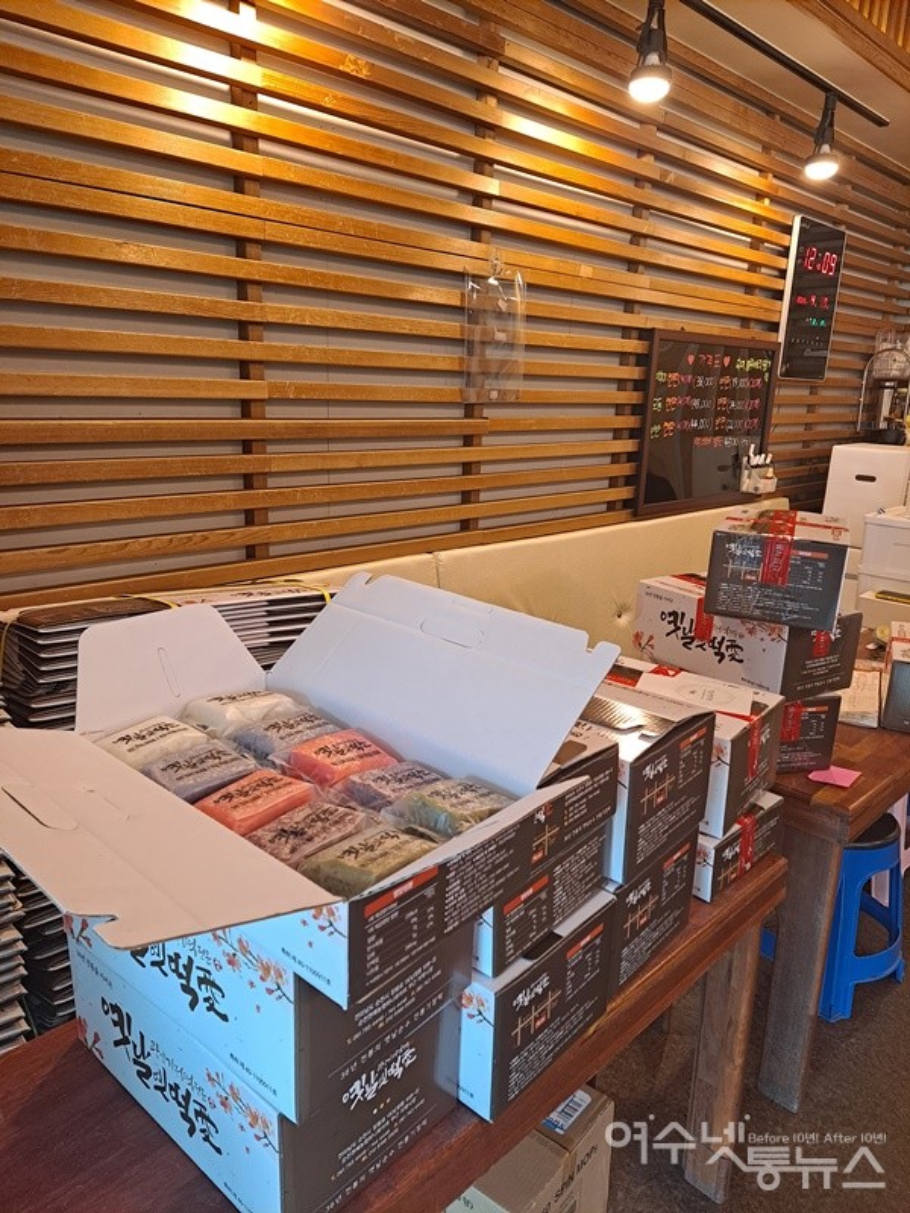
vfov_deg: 71.6
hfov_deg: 56.8
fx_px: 841
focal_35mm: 24
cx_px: 455
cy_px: 606
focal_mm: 5.23
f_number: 1.8
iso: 160
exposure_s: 1/60
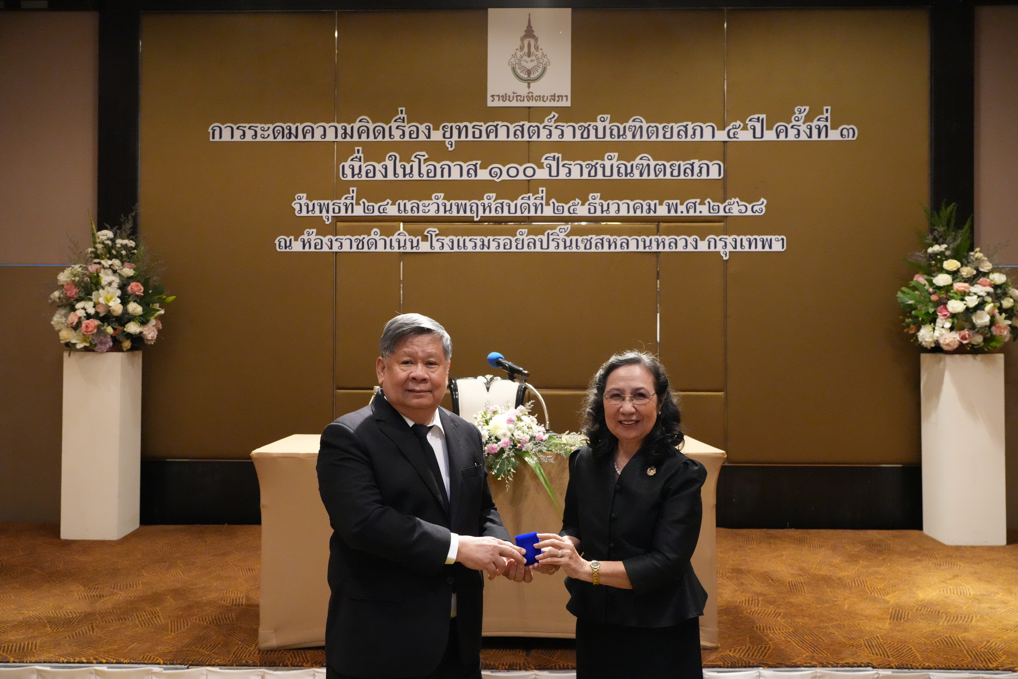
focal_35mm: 30
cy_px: 340
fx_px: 848
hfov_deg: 61.9
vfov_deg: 43.6
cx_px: 509
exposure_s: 1/60
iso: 10000
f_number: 5.6
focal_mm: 30
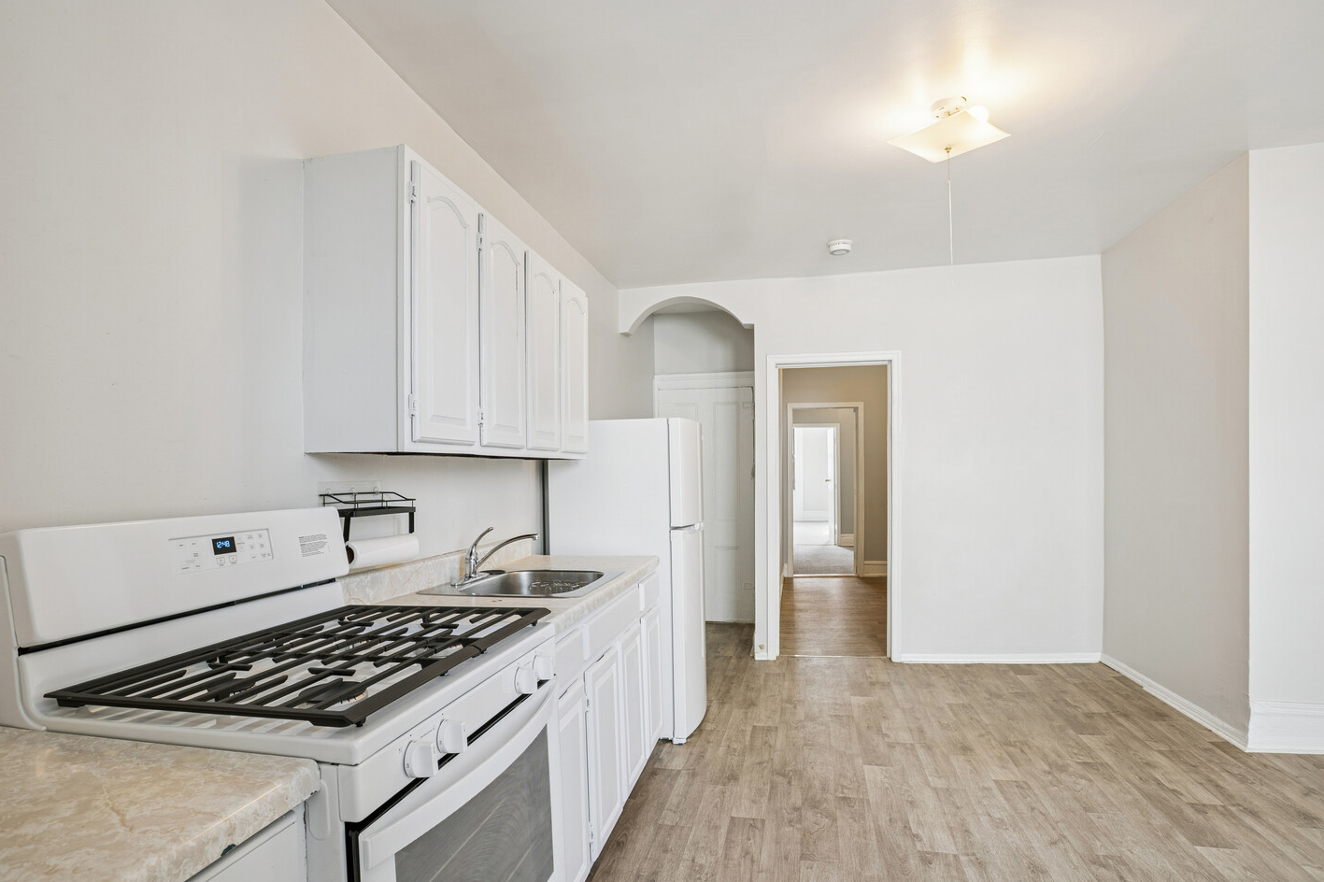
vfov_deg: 67.3
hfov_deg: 90.0
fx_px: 662
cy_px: 462
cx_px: 637
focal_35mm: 18
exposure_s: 1/4
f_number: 8
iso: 100
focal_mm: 17
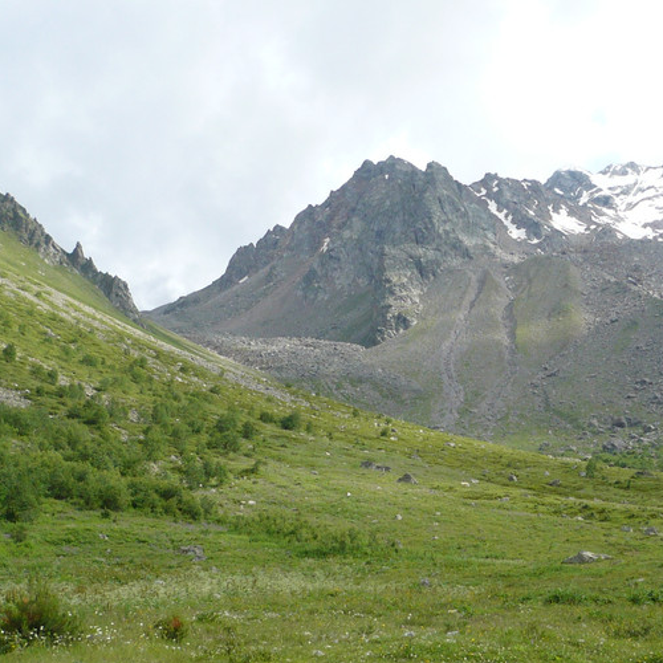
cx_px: 461
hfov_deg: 25.9
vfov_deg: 26.0
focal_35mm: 66
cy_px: 414
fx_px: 1430
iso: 100
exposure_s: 1/800
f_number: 2.8
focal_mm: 5.8
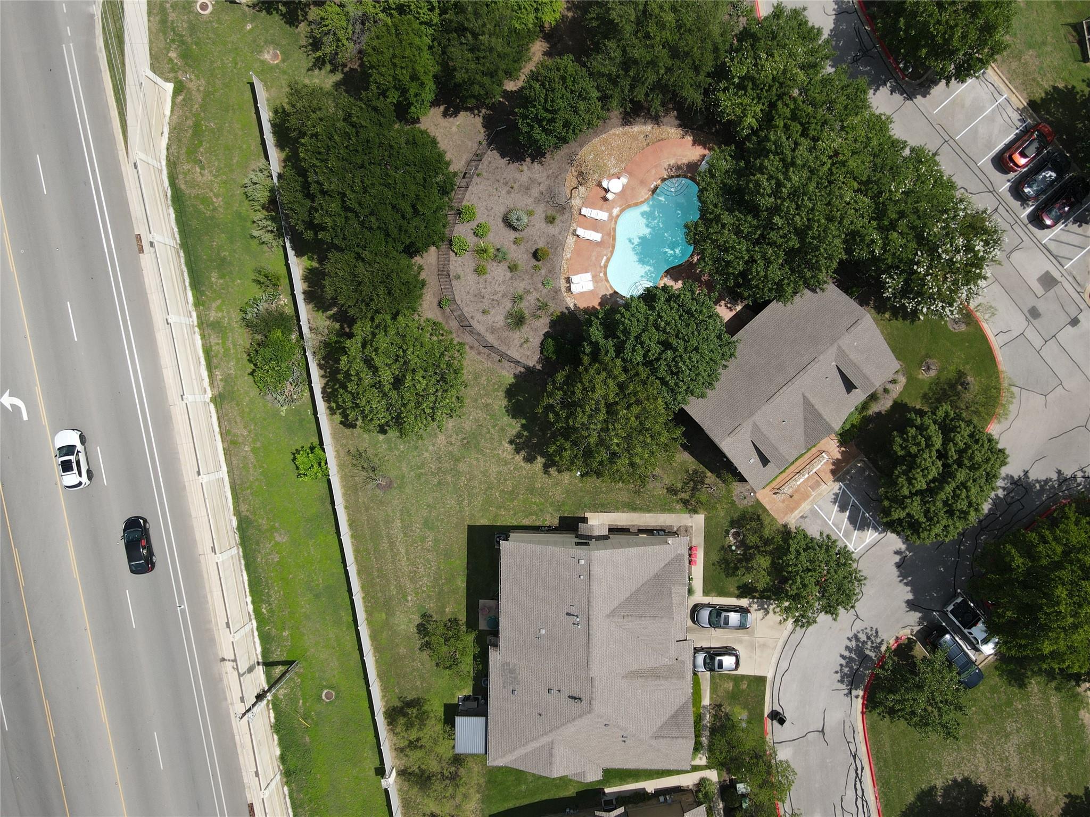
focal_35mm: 24
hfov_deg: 71.6
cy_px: 408
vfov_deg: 56.8
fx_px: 756
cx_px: 545
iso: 100
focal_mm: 4.5
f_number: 2.8
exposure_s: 1/800
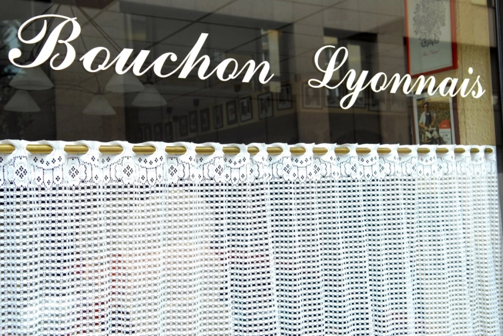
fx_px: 671
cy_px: 168
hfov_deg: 41.1
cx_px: 252
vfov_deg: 28.1
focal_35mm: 48
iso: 200
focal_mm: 32
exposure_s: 1/60
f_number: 5
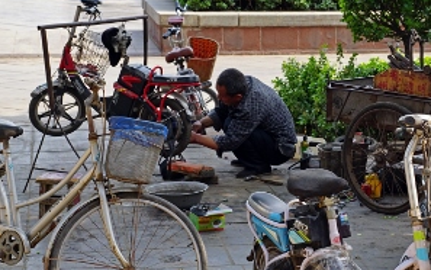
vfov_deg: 12.7
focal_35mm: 103
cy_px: 128
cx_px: 277
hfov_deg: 20.1
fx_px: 1211
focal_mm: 50
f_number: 6.3
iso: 100
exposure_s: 1/100
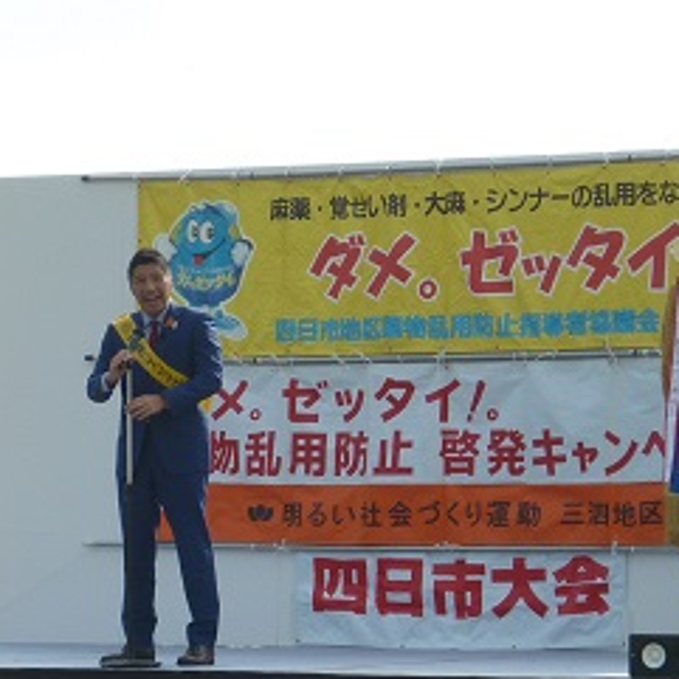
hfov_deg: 8.0
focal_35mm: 219
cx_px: 190
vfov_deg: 8.0
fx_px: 4860
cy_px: 379
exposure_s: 1/500
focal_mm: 15.3
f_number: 4.7
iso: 80
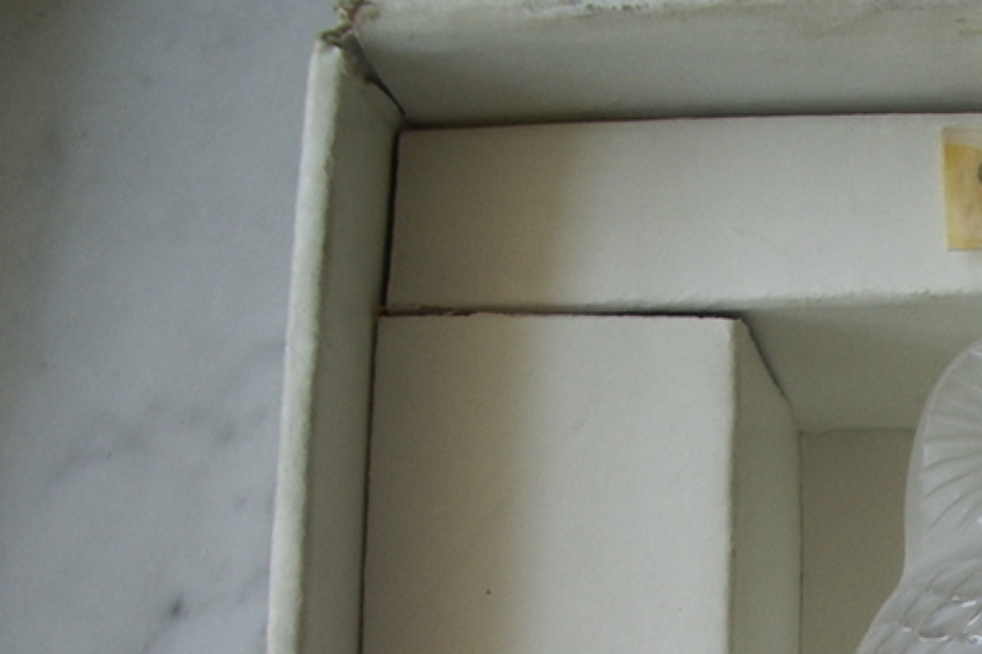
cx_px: 1044
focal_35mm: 85
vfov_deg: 15.5
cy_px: 757
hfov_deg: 22.7
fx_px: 2318
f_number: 2.6
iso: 50
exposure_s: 1/60
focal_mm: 5.8
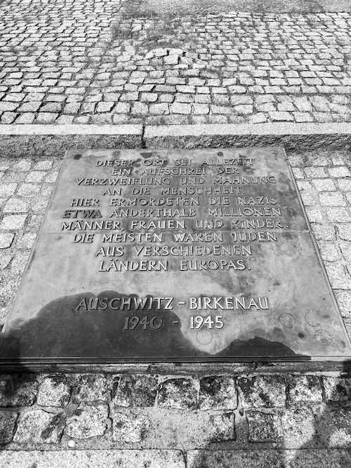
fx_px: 352
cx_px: 176
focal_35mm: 26
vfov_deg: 67.3
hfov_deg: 53.0
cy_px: 234
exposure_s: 1/1996
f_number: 1.8
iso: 32
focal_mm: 4.25
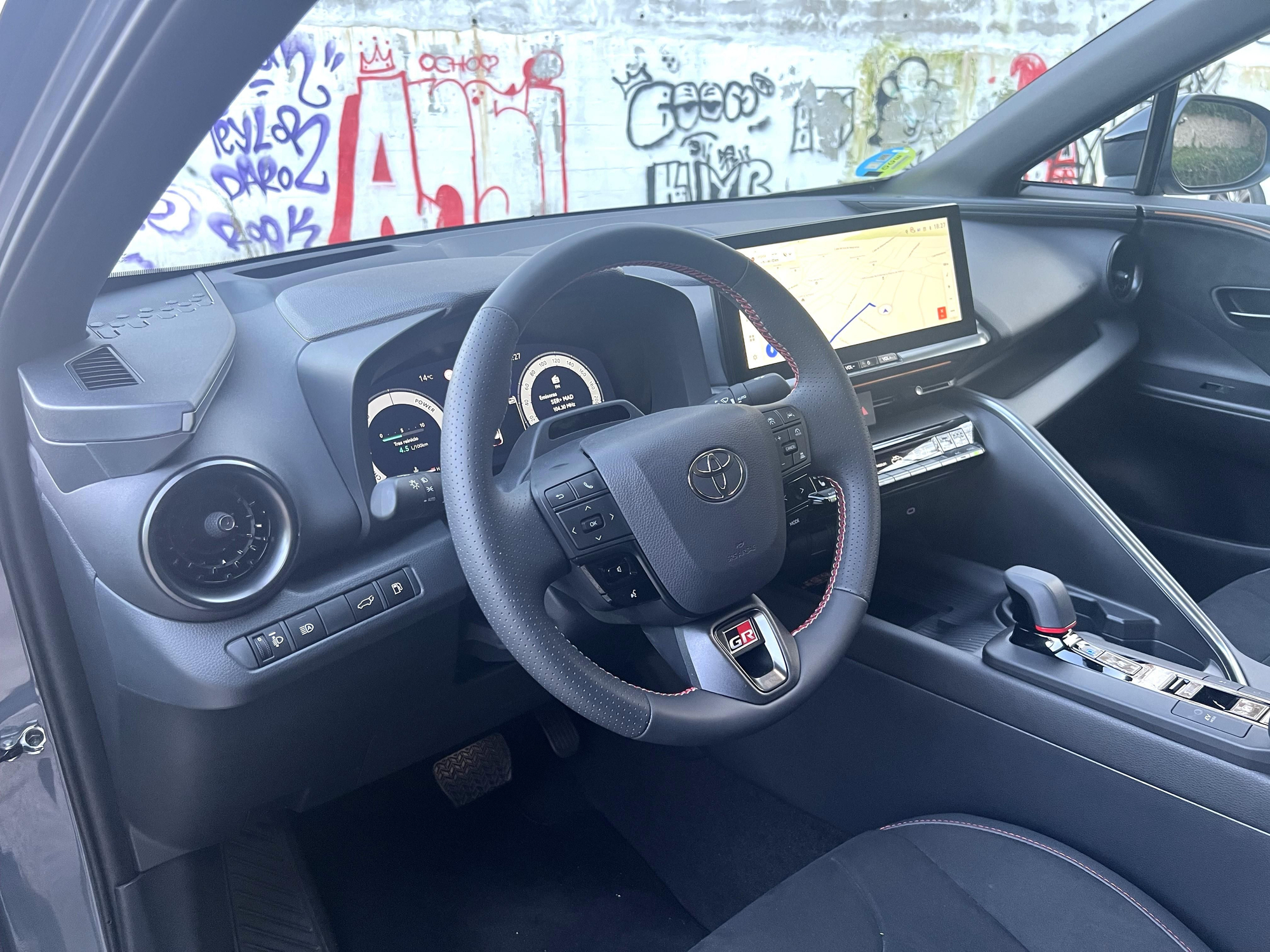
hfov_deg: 67.3
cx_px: 635
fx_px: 954
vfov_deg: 53.1
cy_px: 476
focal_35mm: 26
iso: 125
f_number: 1.5
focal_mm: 5.7
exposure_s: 1/79
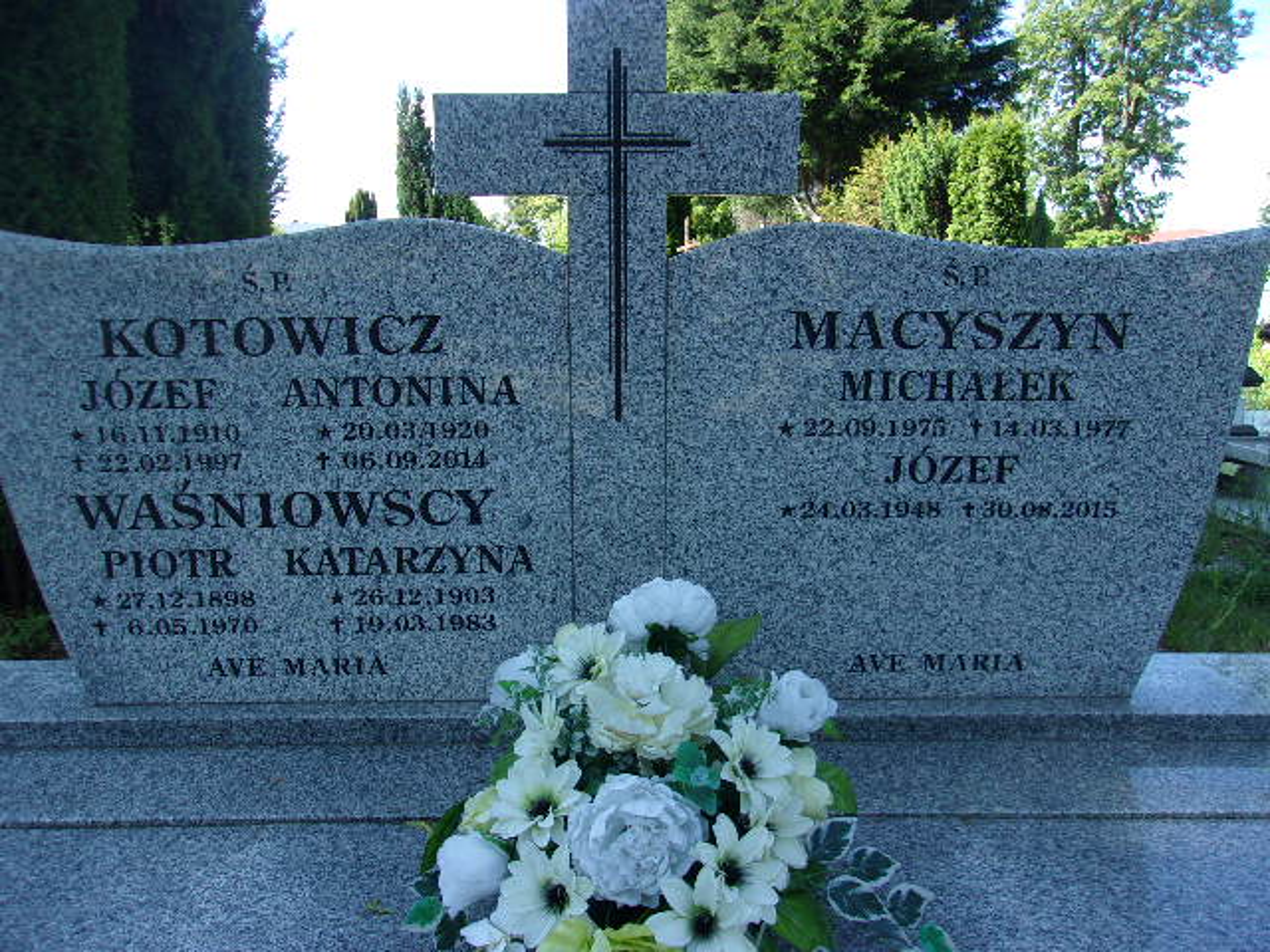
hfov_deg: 65.3
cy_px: 476
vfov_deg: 51.4
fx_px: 991
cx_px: 635
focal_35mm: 27
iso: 80
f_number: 3
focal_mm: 4.9
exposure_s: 1/280
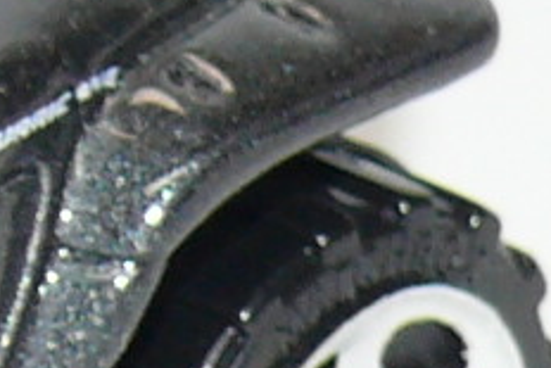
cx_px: -805
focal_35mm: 753
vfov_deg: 1.8
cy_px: 496
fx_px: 11532
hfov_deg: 2.7
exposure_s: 1/30
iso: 100
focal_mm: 13.7
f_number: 4
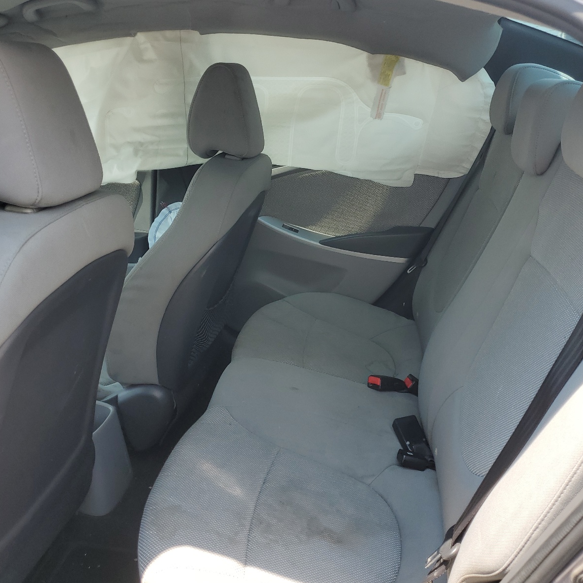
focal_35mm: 31
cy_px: 294
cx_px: 327
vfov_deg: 52.5
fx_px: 591
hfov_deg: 52.4
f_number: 1.5
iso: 50
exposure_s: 1/435
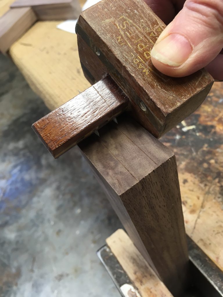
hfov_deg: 48.2
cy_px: 148
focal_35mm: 29
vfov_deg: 61.7
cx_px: 112
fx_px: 249
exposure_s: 1/30
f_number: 2.2
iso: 50
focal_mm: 4.15
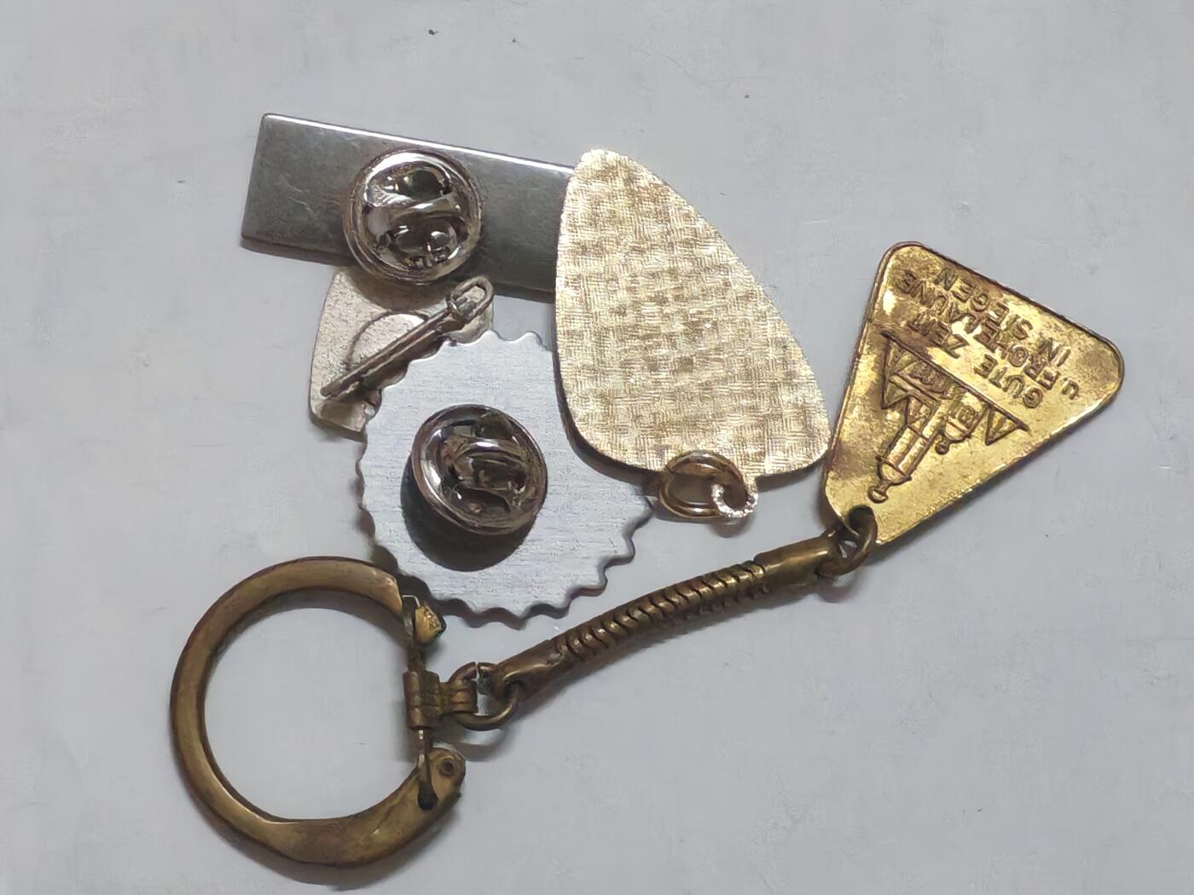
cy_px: 448
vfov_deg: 11.6
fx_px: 4415
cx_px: 597
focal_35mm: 128
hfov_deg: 15.4
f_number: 1.95
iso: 800
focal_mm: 5.52
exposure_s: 1/33
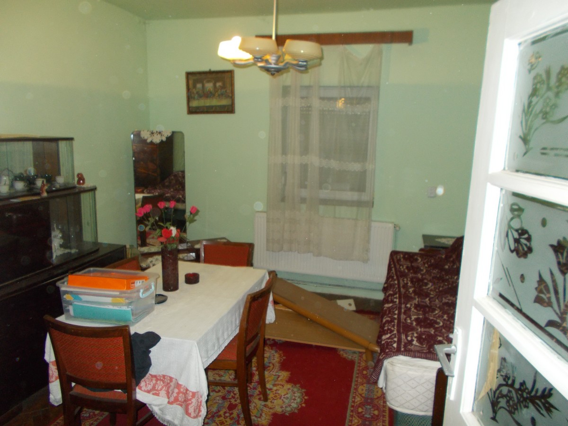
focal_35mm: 26
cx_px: 284
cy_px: 213
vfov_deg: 53.1
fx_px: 427
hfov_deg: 67.3
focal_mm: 4.6
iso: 220
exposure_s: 1/25
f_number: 3.2
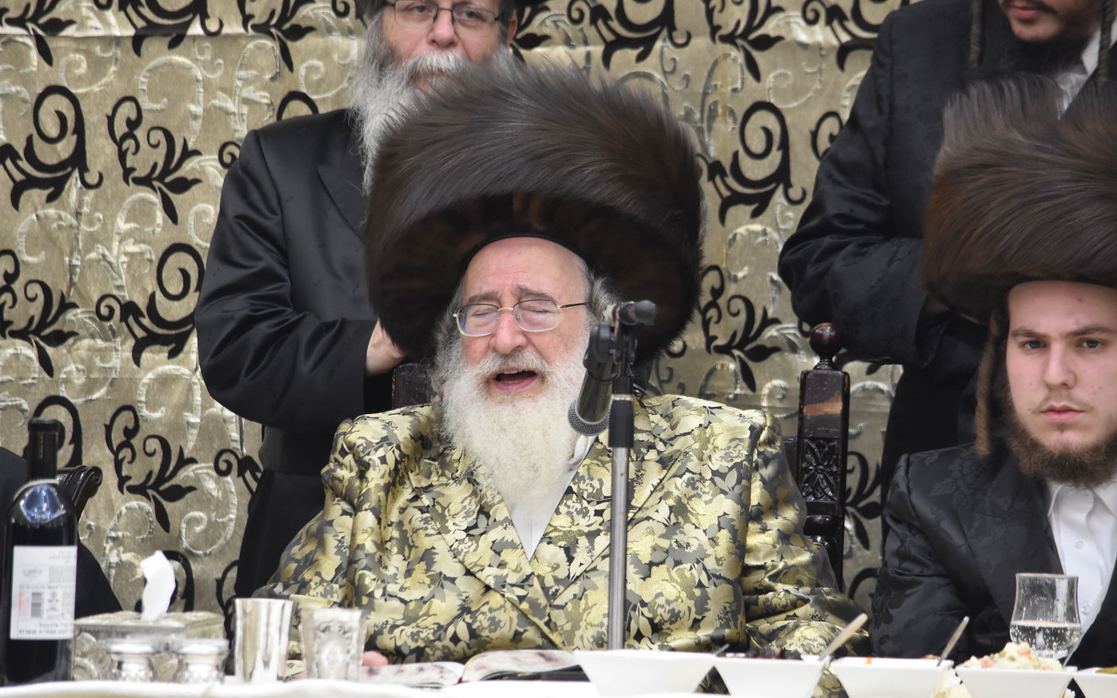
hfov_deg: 7.4
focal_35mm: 284
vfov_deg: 4.6
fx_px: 8630
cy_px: 364
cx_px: 559
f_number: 5.6
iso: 1600
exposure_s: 1/80
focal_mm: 185
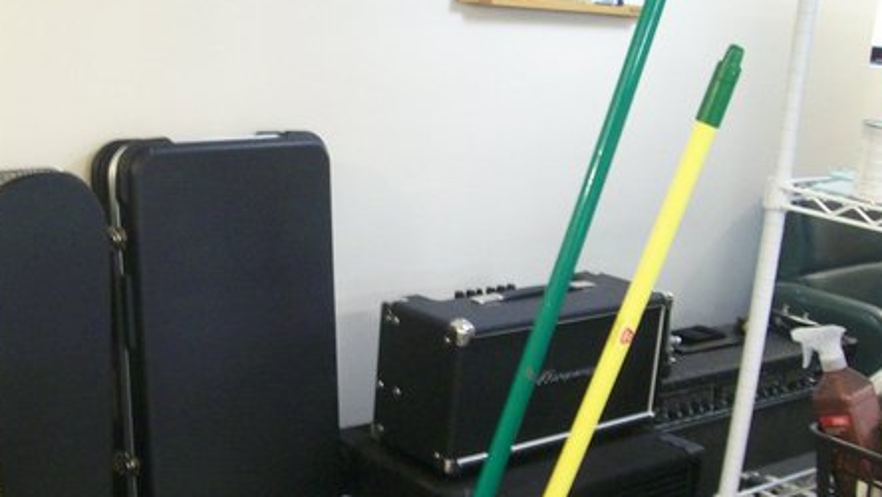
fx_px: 1240
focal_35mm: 53
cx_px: 328
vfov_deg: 22.6
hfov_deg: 38.9
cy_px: 292
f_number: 2.7
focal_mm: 6
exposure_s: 1/8
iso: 160
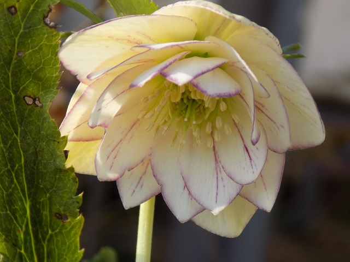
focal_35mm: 154
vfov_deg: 9.6
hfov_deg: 12.8
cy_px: 131
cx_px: 175
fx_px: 1557
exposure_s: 1/60
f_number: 5.2
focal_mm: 27.3
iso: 80
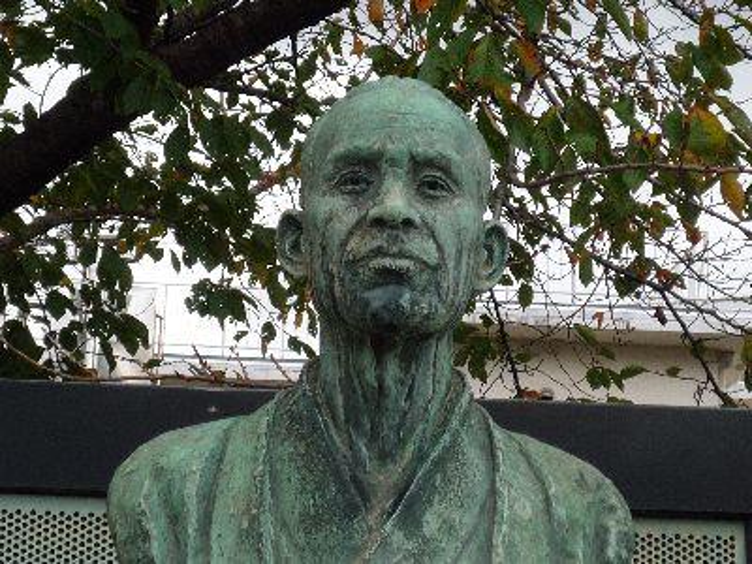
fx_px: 2172
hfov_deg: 19.6
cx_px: 376
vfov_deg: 14.8
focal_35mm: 100
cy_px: 282
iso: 100
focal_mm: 9.9
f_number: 4.5
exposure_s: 1/250
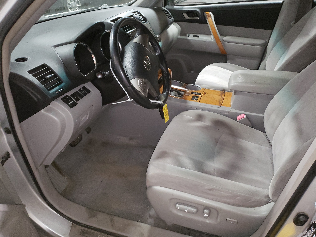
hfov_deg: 67.3
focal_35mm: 26
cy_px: 118
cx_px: 158
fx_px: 237
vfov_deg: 53.1
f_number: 1.5
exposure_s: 1/24
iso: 433
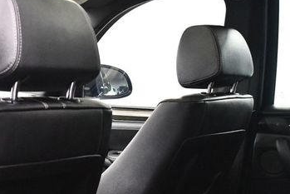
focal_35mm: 66
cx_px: 65
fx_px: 532
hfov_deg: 29.9
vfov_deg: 20.4
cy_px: 155
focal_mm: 18
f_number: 3.5
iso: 6400
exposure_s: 1/60
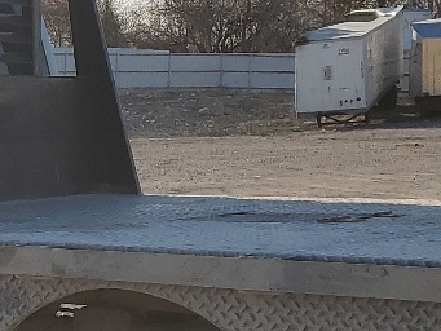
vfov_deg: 12.1
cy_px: 290
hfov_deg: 15.8
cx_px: -23
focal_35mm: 122
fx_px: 1555
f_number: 1.5
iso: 50
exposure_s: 1/5000
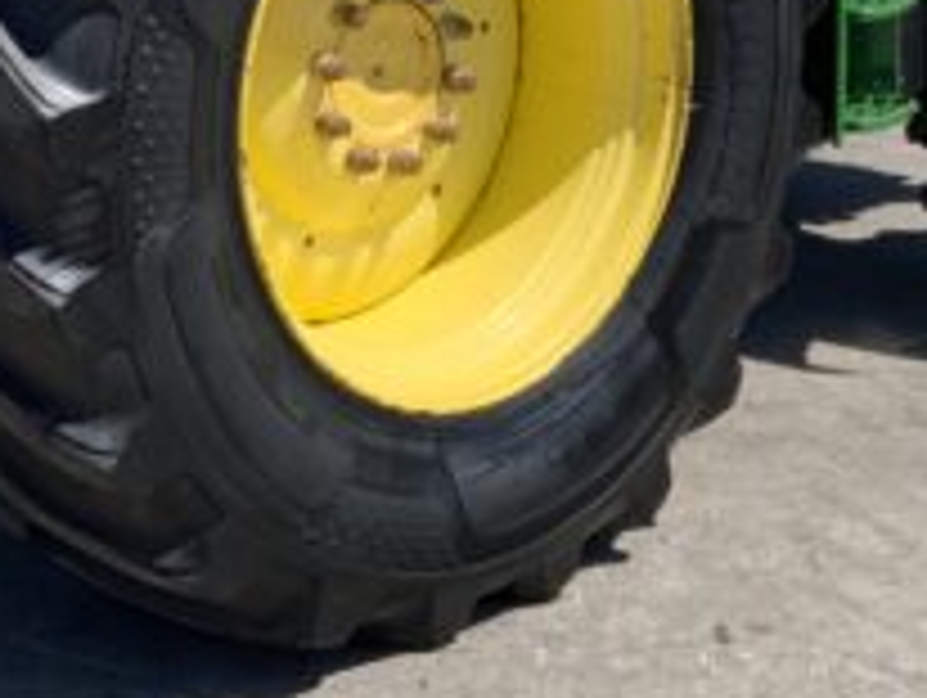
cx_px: 549
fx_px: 2413
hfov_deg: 21.7
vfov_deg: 15.6
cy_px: -212
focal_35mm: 90
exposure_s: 1/1076
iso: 16
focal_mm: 3
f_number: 1.8
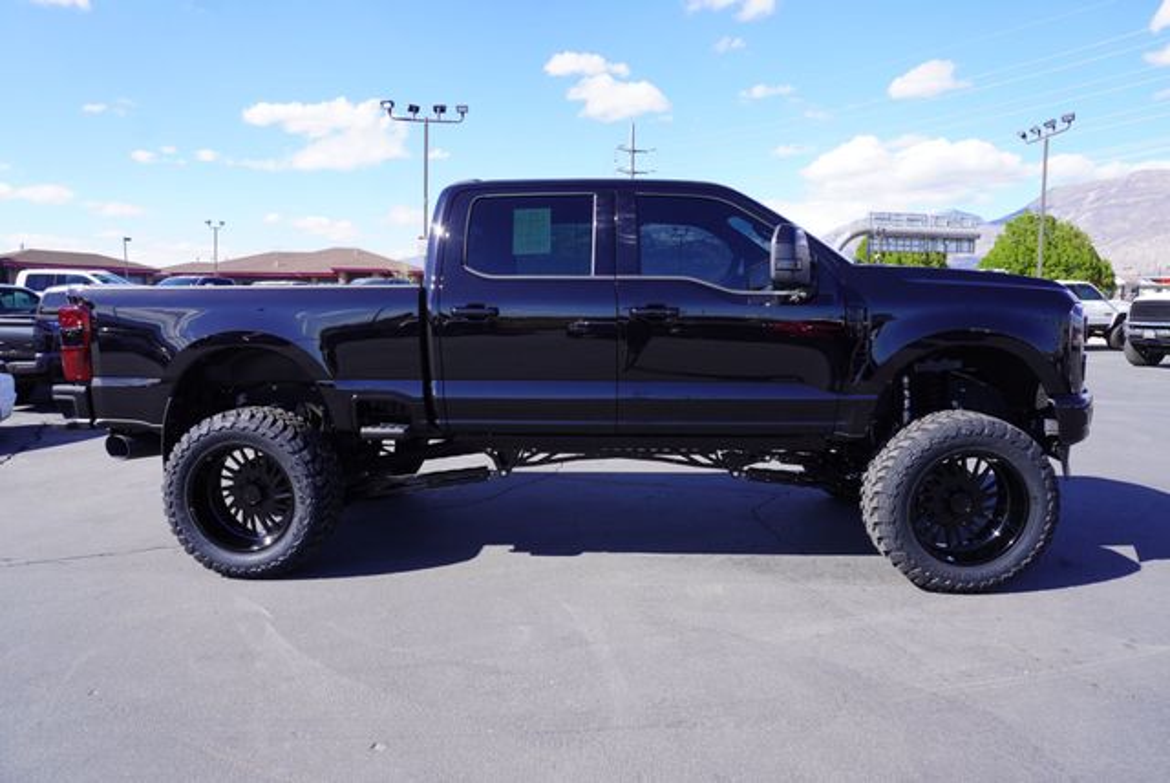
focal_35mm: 24
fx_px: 781
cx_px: 585
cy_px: 392
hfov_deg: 73.7
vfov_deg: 53.2
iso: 100
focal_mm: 16
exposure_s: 1/125
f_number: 8
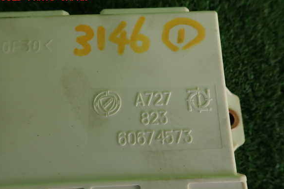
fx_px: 213
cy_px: 102
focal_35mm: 27
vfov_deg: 47.9
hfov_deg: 67.4
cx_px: 145
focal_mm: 4.5
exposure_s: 1/200
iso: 100
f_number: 2.8
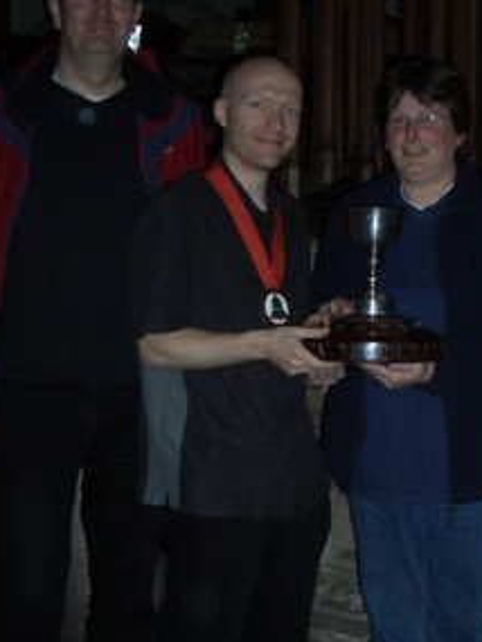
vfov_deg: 28.4
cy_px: 407
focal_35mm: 68
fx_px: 1262
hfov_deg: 21.5
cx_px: 330
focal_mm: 5.8
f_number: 2.6
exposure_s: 1/60
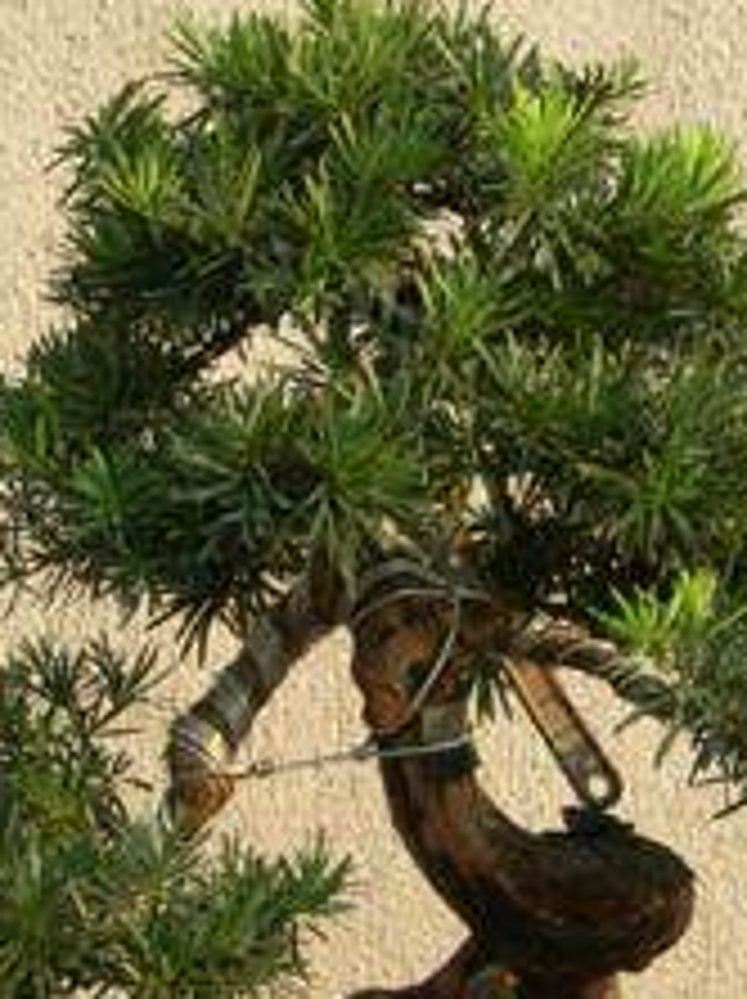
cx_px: 356
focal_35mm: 231
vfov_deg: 8.6
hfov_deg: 6.4
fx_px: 6659
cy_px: 626
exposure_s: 1/56
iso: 50
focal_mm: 23.4
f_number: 8.2
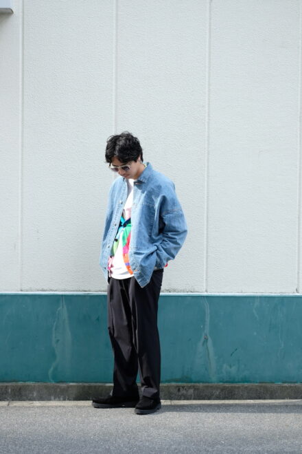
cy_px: 227
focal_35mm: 89
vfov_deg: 22.9
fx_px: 1120
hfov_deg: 15.4
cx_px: 151
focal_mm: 59.6
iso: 400
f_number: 4.7
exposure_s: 1/250
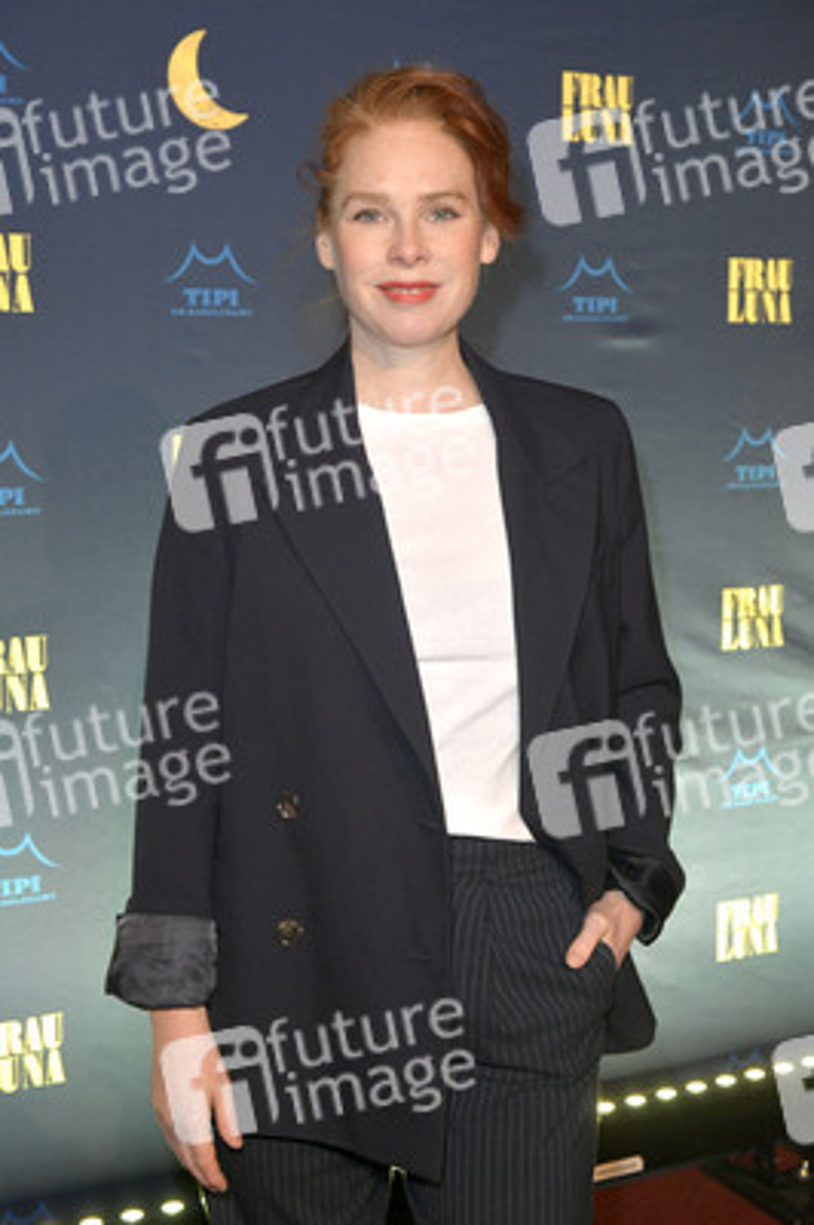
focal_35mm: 48
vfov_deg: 41.1
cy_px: 612
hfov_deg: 28.0
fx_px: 1631
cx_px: 407
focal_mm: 48
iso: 1600
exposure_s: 1/160
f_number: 6.3
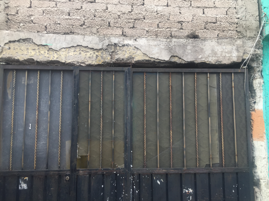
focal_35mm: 29
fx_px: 225
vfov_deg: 48.2
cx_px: 134
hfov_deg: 61.7
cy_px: 100
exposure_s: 1/412
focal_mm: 4.15
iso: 32
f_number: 2.2
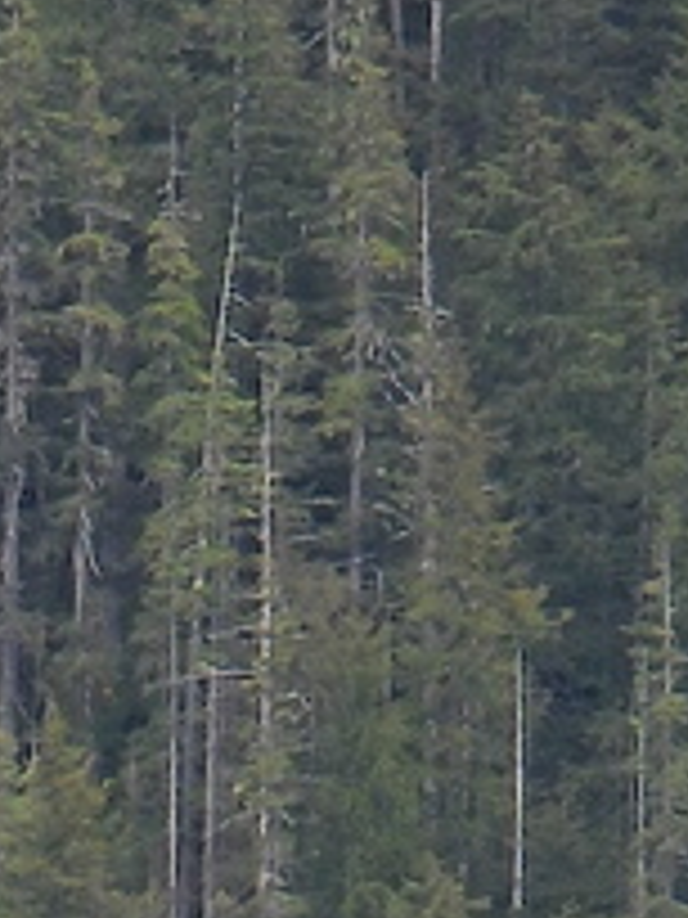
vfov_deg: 1.3
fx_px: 39962
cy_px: 2614
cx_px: -1201
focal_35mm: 1508
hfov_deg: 1.0
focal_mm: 42.8
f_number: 4.5
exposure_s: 1/160
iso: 100
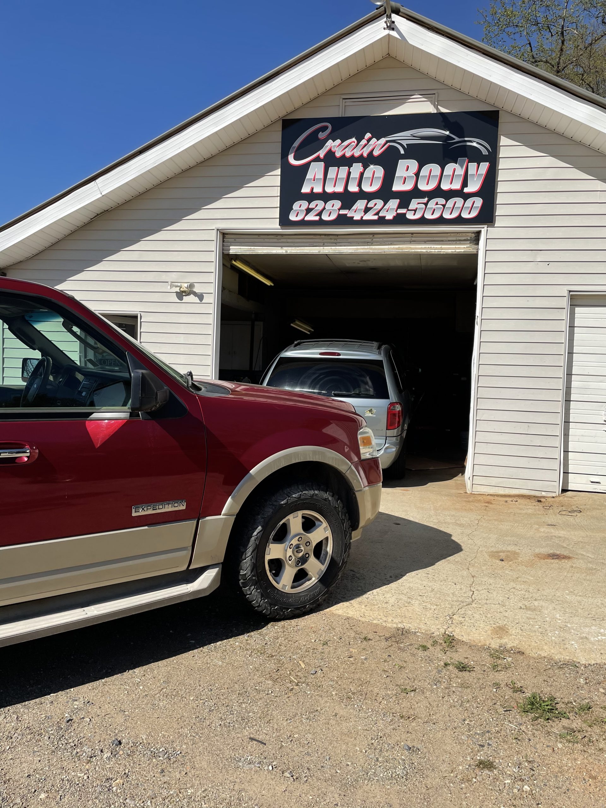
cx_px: 303
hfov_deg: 53.1
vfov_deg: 67.3
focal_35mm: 26
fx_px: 607
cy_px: 404
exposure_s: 1/5051
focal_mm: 4.2
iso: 32
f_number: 1.6
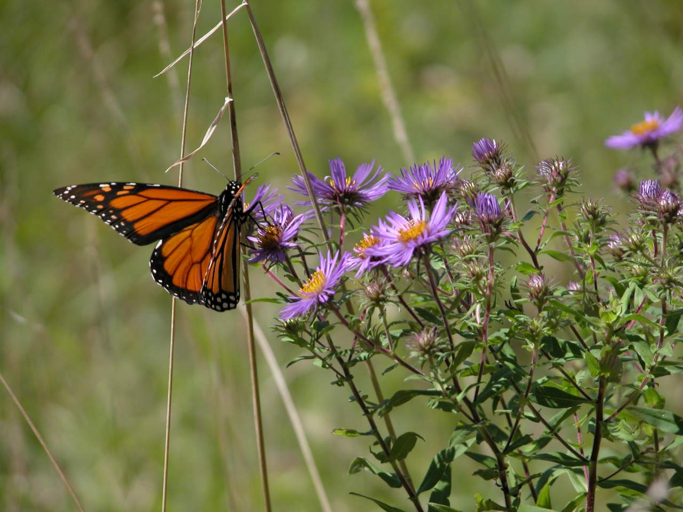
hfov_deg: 7.1
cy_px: 256
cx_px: 342
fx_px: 5525
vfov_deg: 5.3
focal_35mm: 280
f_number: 4.2
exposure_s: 1/906
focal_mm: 71.2
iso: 100
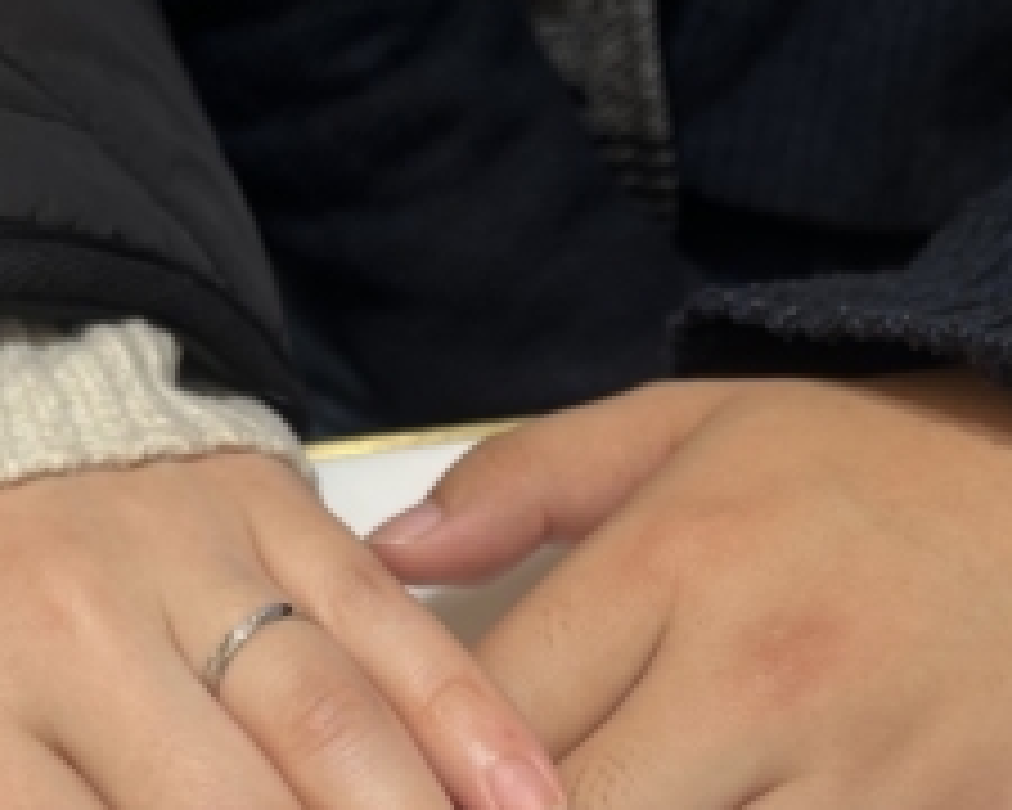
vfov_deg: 29.3
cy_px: 688
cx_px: 457
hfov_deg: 37.3
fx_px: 1498
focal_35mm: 50
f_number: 1.5
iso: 32
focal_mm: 5.7
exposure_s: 1/120
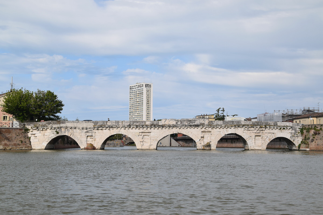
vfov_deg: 25.8
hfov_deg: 37.9
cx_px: 162
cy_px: 108
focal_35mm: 52
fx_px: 471
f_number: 11
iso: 200
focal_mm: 35
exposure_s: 1/500
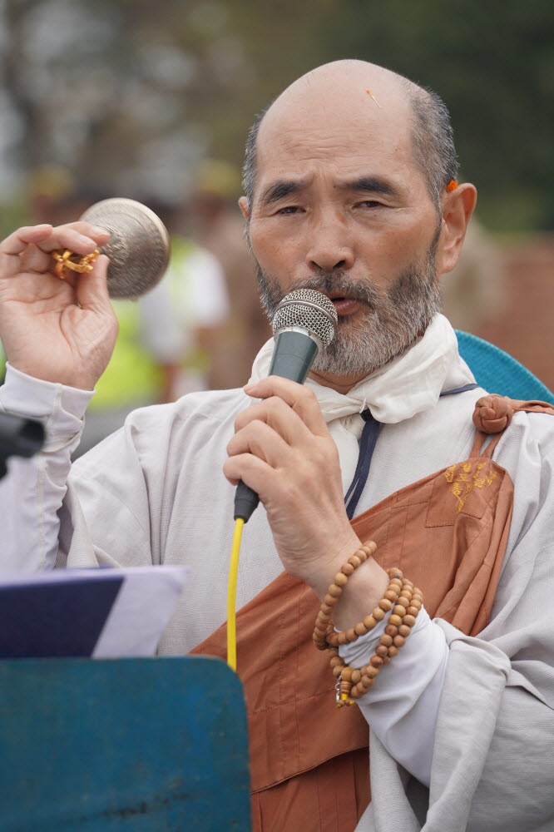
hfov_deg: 6.9
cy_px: 416
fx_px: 4620
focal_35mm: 200
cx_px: 277
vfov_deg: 10.3
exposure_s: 1/250
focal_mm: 200
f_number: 5.6
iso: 160
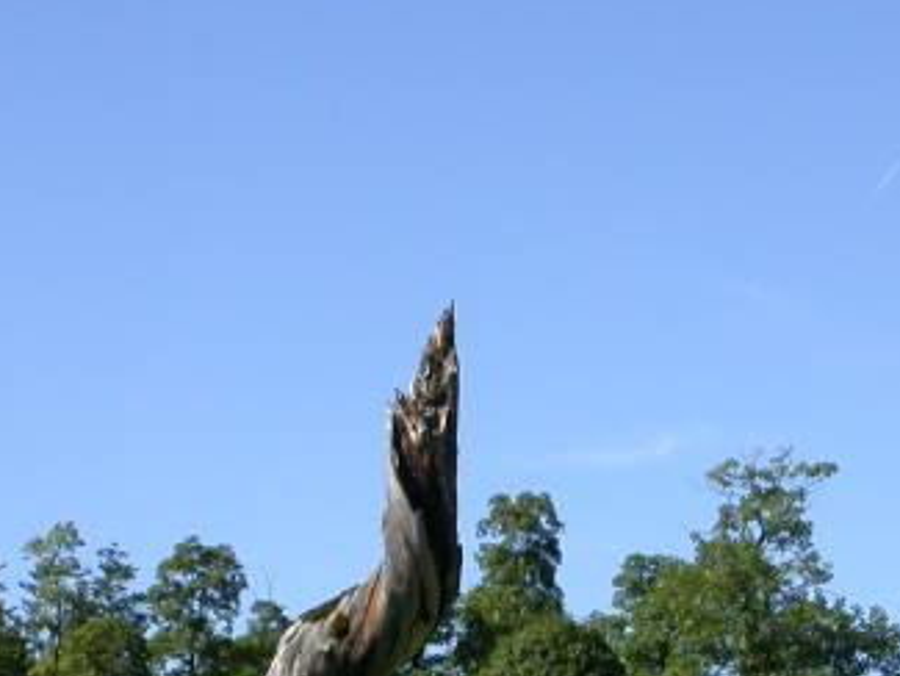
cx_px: 457
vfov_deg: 7.9
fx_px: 4864
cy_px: 621
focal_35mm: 187
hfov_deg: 10.6
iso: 100
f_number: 6.9
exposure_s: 1/251
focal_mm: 15.7
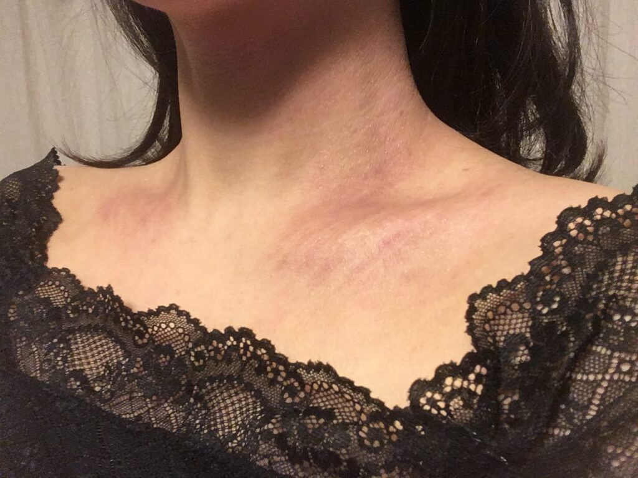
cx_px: 319
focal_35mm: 31
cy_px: 239
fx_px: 571
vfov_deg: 45.4
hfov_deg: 58.4
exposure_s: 1/30
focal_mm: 2.15
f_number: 2.4
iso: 250
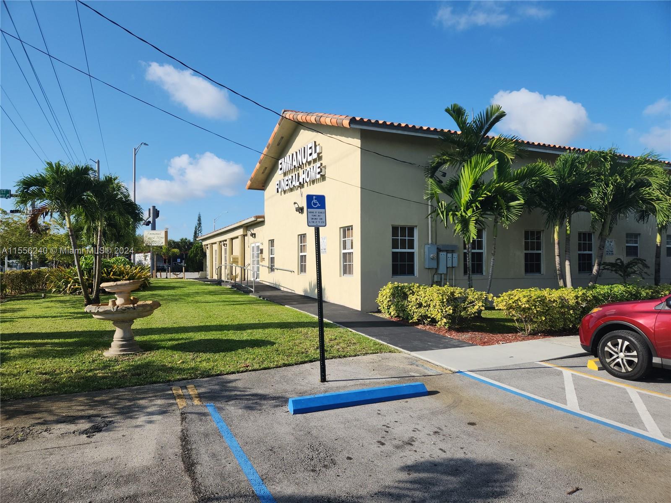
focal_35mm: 23
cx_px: 336
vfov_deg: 58.9
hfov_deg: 73.9
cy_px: 252
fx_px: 446
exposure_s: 1/1761
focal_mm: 5.4
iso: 20
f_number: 1.8
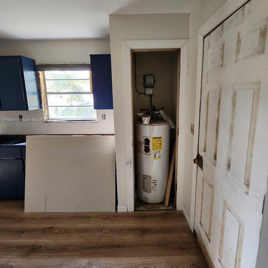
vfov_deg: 87.1
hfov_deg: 87.4
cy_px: 120
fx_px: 140
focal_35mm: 16
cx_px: 135
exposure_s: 1/60
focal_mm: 2.2
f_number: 2.2
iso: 160
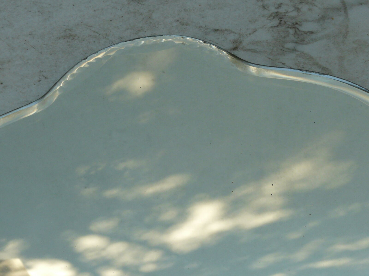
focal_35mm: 49
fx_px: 522
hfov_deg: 38.9
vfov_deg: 29.7
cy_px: 138
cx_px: 184
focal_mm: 5
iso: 100
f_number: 5
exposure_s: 1/200
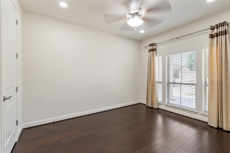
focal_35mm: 15
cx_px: 115
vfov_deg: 77.3
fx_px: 96
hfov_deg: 100.4
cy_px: 76
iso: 100
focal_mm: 10
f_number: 8
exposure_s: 1/15
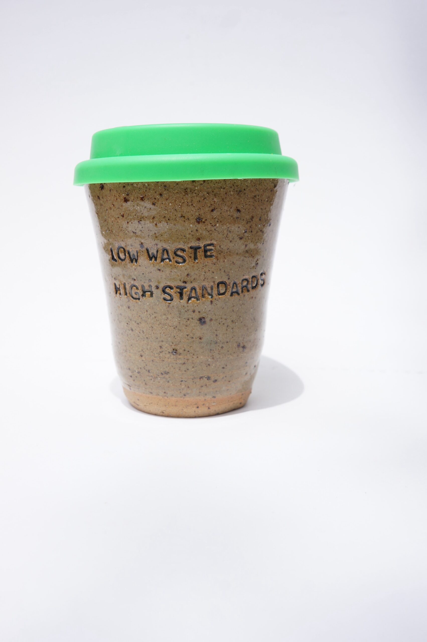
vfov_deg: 53.2
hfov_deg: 36.8
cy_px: 321
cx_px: 214
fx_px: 642
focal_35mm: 36
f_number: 7.1
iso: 100
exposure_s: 1/200
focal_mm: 24
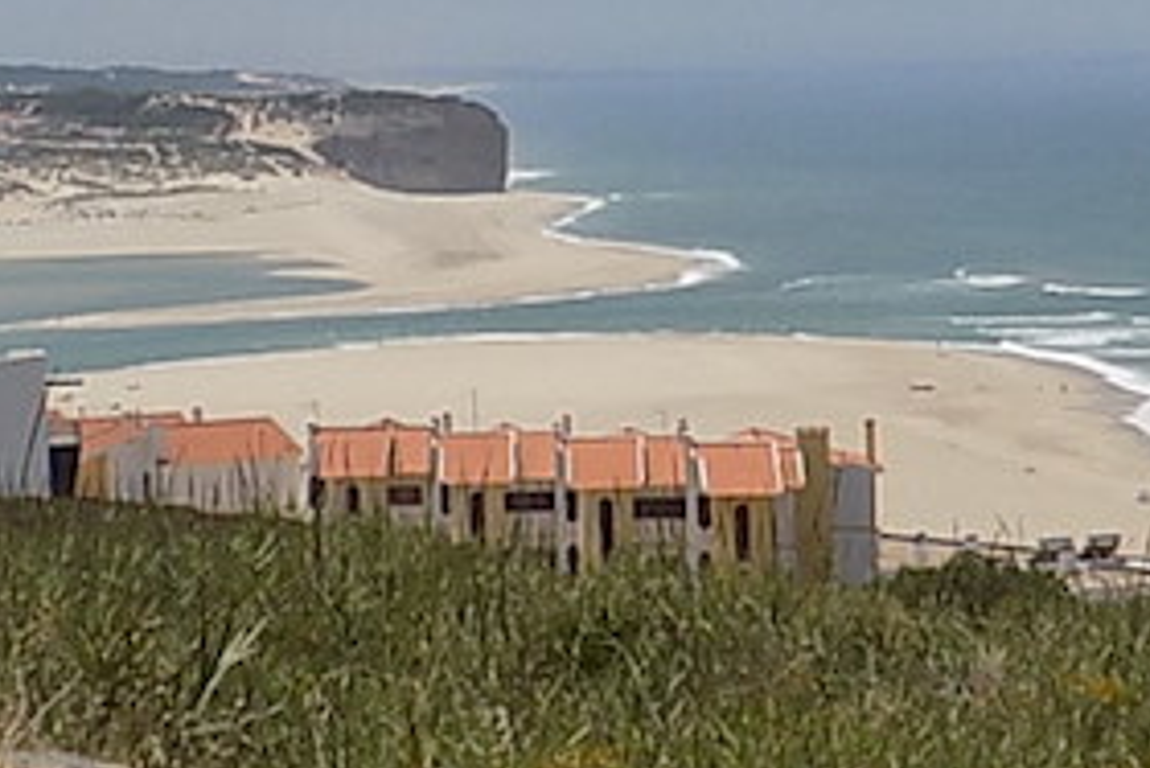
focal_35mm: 114
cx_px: 82
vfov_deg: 12.0
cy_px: 246
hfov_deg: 17.6
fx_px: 3643
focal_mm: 5.3
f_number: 10.6
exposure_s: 1/160
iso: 80
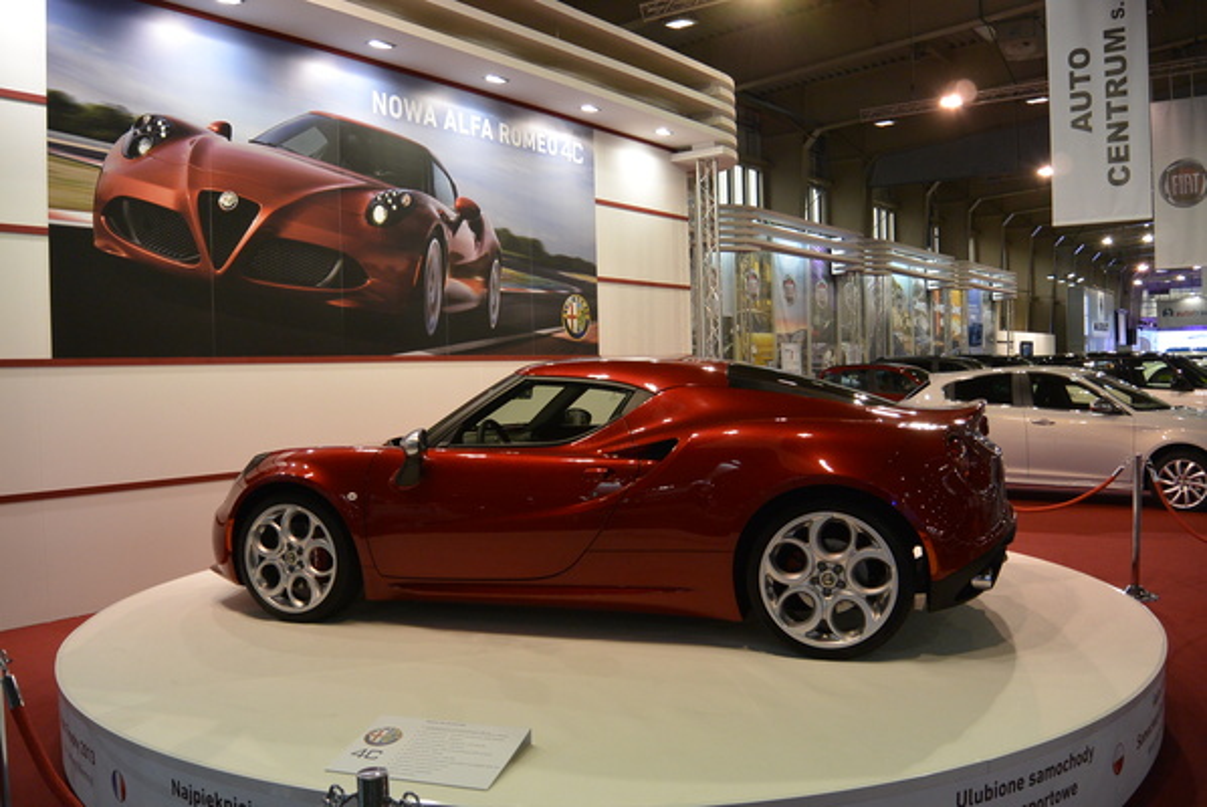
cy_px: 404
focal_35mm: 29
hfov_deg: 63.6
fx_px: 973
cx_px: 604
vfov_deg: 45.1
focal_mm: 11
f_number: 3.5
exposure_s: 1/200
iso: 400
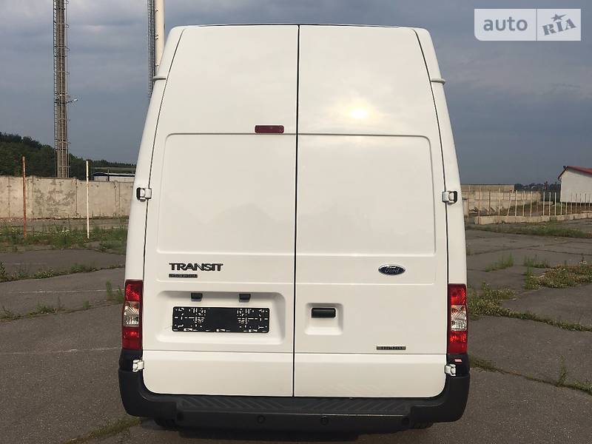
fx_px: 496
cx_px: 296
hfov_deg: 61.7
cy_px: 222
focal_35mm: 29
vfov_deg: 48.2
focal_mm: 4.2
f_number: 2.2
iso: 25
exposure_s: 1/2404
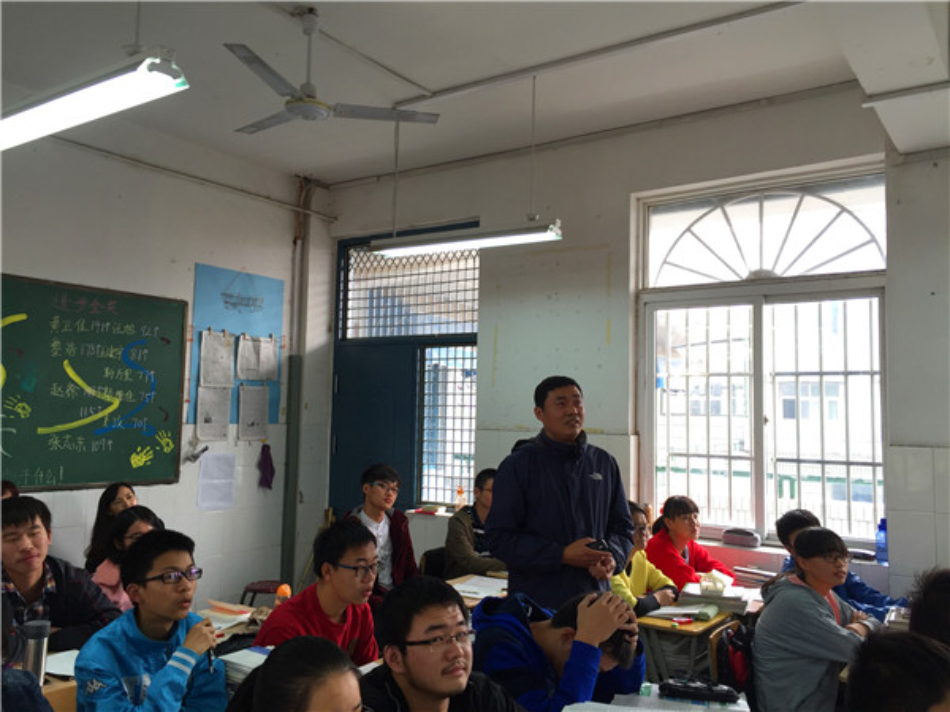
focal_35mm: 29
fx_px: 796
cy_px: 356
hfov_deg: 61.7
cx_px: 475
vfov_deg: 48.2
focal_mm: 4.15
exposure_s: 1/50
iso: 32
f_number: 2.2
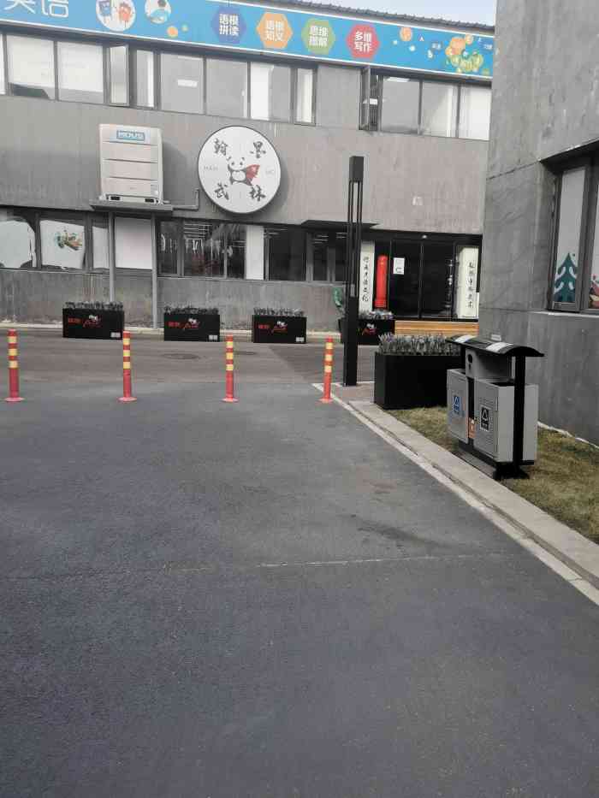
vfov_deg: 65.3
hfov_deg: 51.4
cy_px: 399
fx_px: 623
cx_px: 300
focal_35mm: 27
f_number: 1.8
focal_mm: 5.58
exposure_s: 5
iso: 50
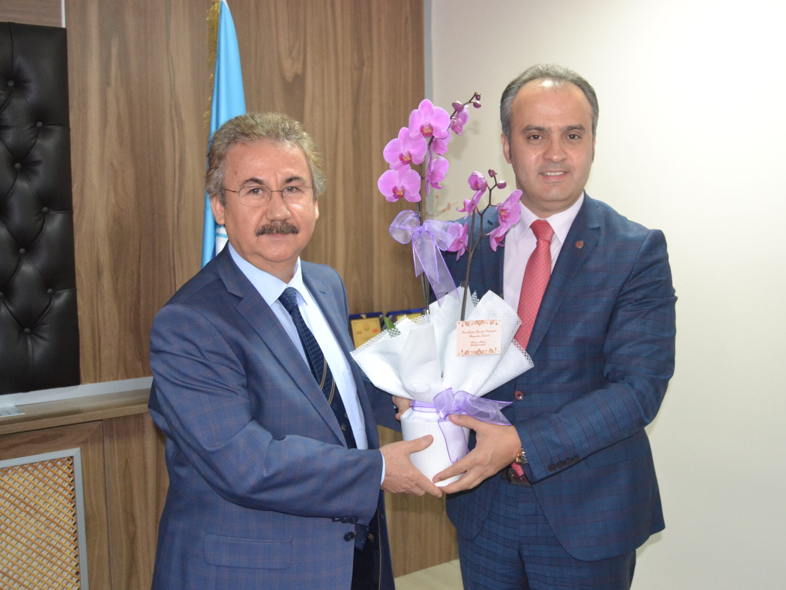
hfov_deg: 47.8
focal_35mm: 39
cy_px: 295
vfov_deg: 36.8
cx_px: 413
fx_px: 886
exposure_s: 1/60
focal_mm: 24
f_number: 3.8
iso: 2000
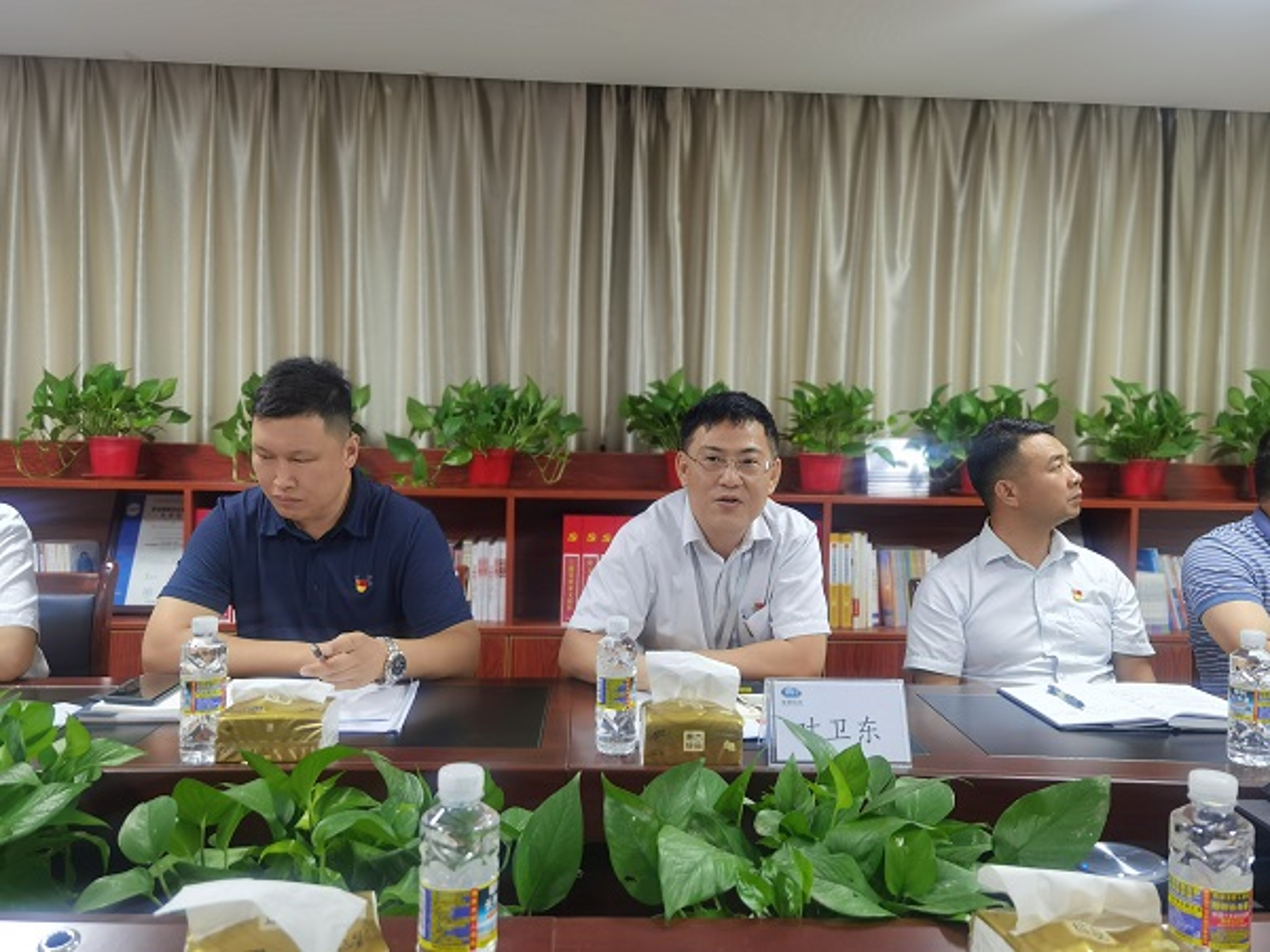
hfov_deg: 65.3
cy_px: 476
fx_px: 991
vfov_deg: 51.4
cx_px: 635
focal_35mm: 27
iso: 160
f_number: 1.9
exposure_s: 1/100
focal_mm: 6.71
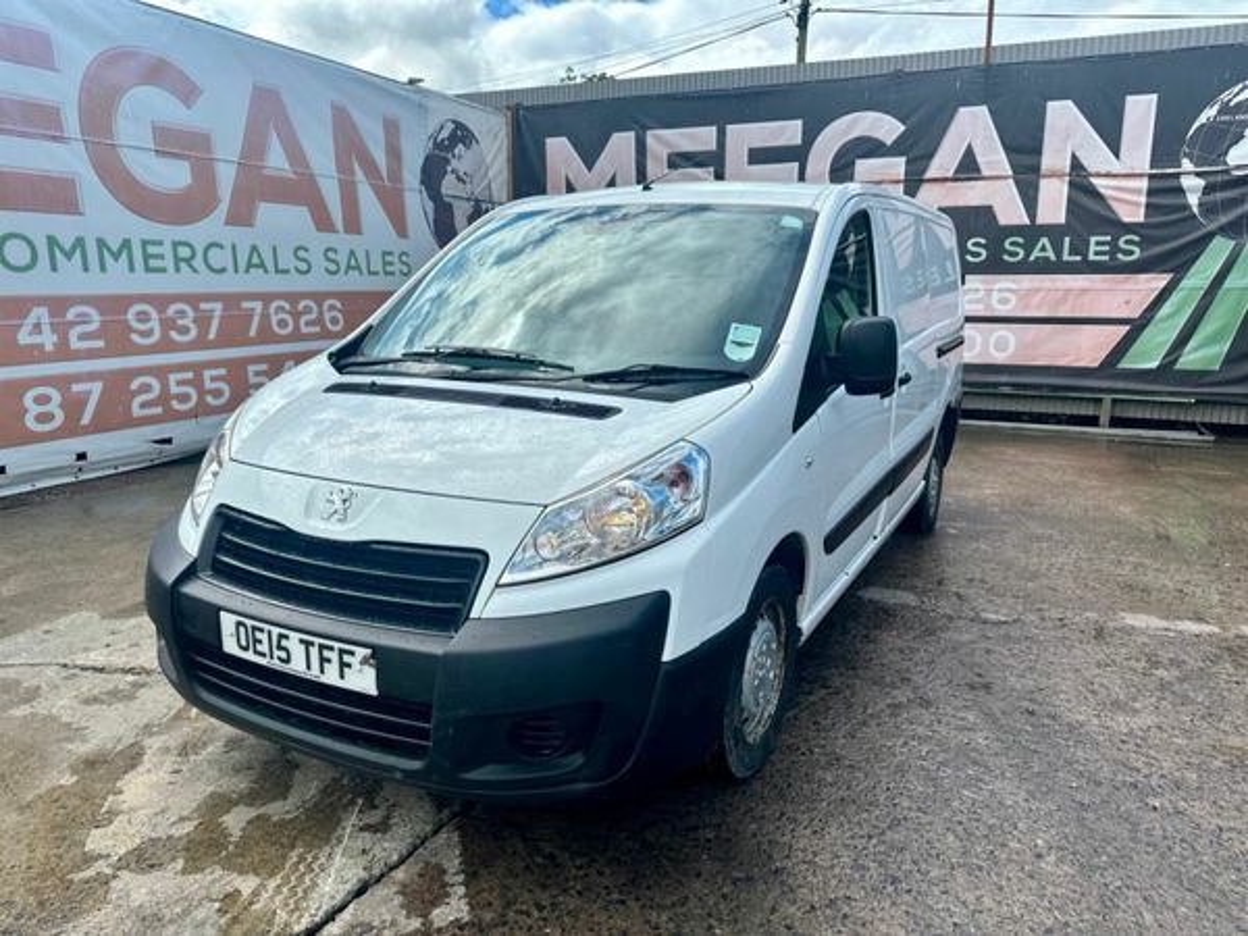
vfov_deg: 56.8
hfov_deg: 71.6
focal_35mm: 24
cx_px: 624
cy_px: 468
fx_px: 865
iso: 80
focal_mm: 6.86
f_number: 1.78
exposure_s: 1/4762
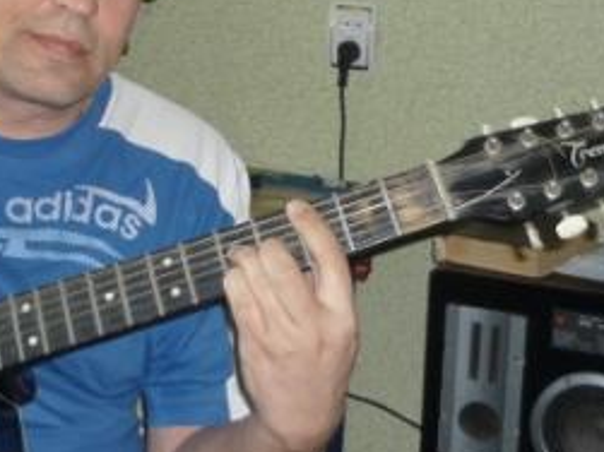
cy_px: 139
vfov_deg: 24.6
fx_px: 1029
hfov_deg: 31.8
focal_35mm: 59
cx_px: 118
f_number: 2.8
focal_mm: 5.5
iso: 100
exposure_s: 1/30
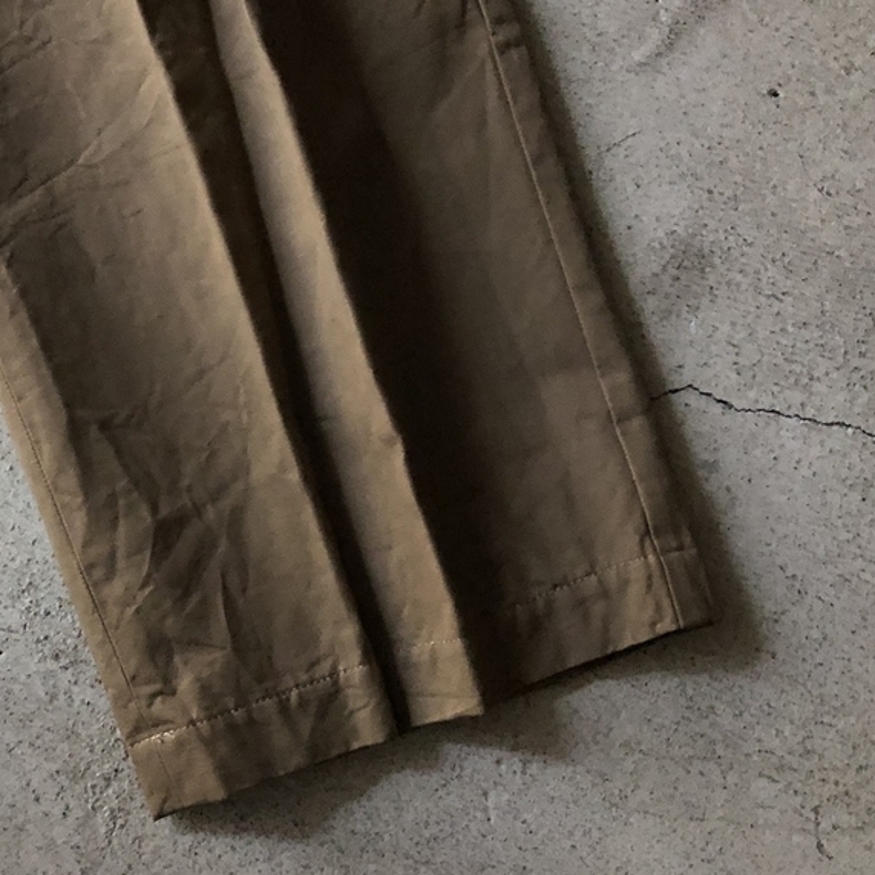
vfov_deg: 32.8
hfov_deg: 31.3
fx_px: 1487
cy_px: 406
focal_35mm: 52
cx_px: 87
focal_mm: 4
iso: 160
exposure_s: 1/4
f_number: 1.8
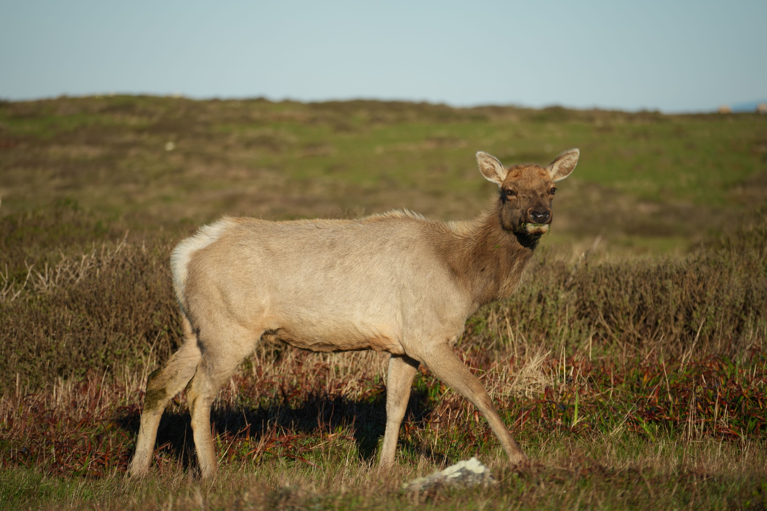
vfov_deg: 4.6
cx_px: 384
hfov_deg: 6.9
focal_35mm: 300
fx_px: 6391
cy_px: 256
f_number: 7.1
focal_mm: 300
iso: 250
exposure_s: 1/1000
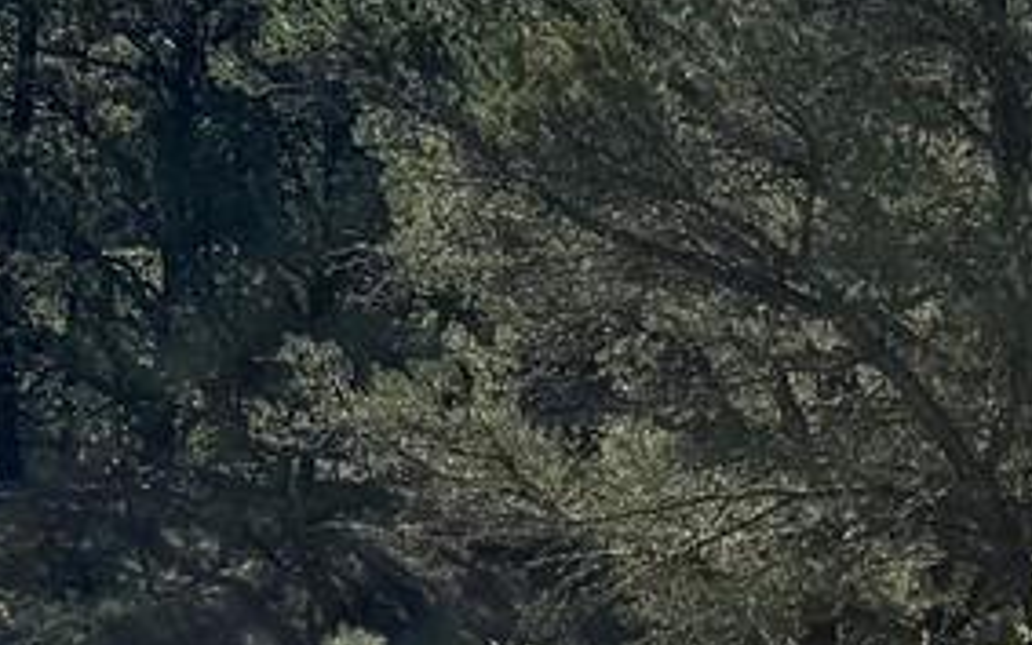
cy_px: 284
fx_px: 4051
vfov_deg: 9.1
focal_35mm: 144
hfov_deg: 14.1
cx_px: 1240
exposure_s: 1/4608
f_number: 1.78
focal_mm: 6.76
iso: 80
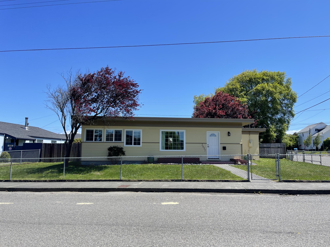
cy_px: 124
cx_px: 165
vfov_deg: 54.9
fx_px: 238
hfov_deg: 69.4
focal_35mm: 25
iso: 32
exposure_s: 1/2597
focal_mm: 5.1
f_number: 1.6
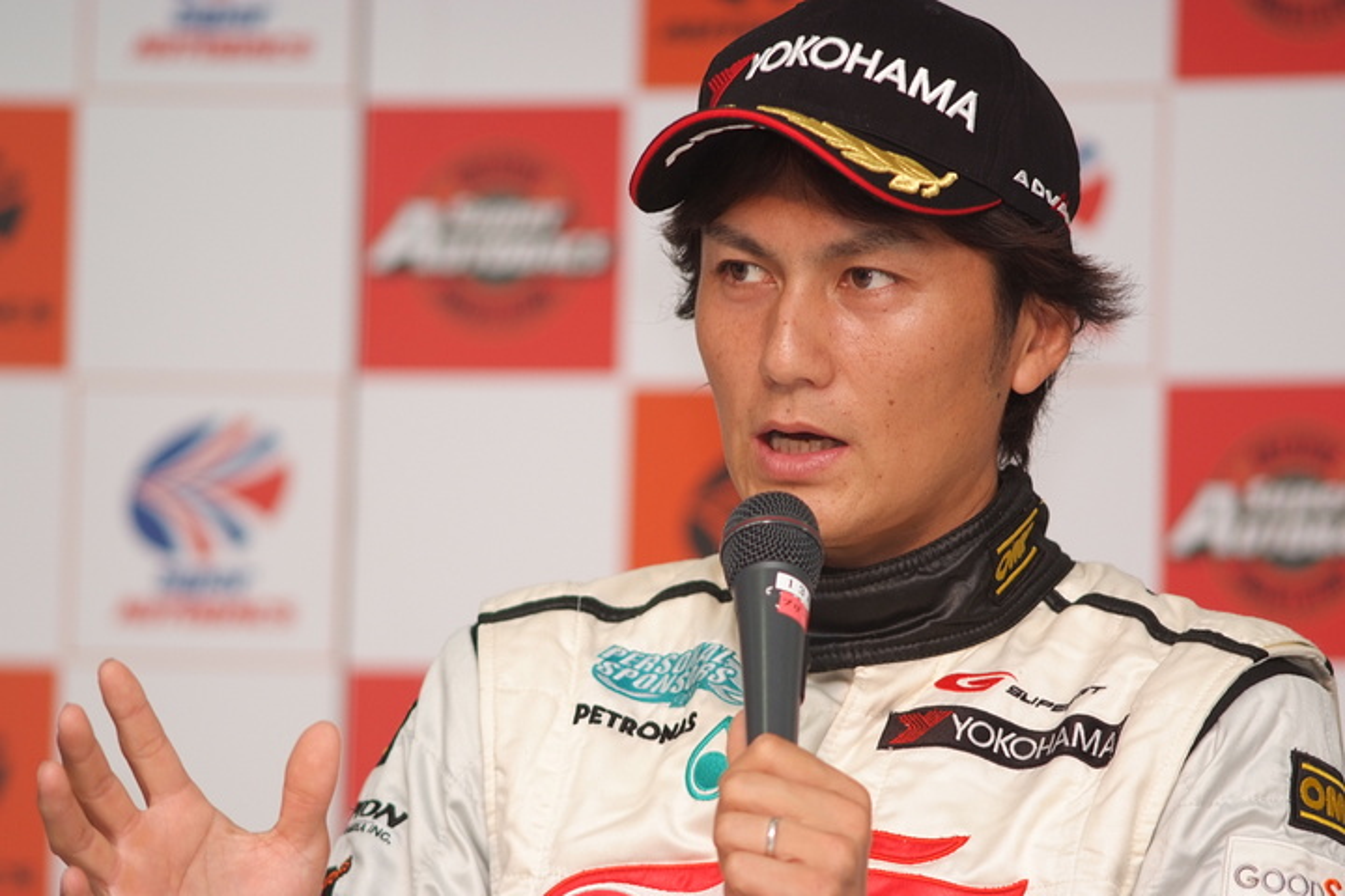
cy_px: 448
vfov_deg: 5.1
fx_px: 10087
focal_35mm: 270
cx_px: 672
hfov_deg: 7.6
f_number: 2.8
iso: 400
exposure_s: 1/250
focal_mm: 180
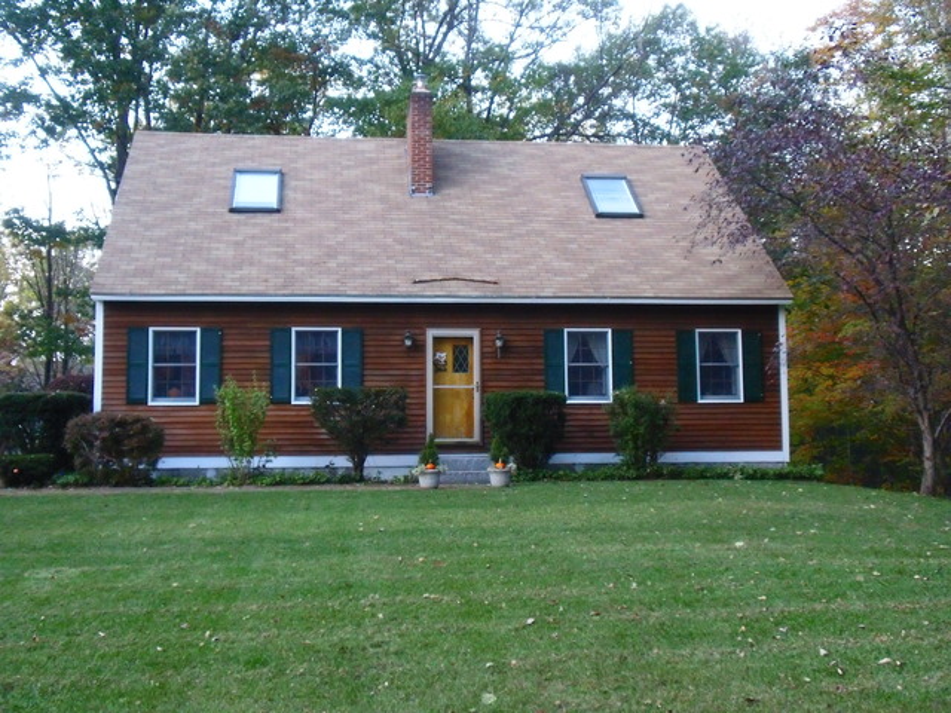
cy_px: 356
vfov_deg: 36.8
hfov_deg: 47.9
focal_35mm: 39
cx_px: 476
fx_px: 1071
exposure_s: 1/50
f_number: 3.1
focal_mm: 6.51
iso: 400
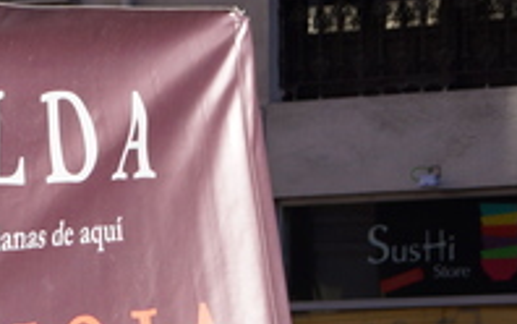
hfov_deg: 9.5
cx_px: -34
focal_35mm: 219
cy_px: 402
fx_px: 3082
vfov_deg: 6.0
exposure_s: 1/500
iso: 200
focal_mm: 45
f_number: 5.6
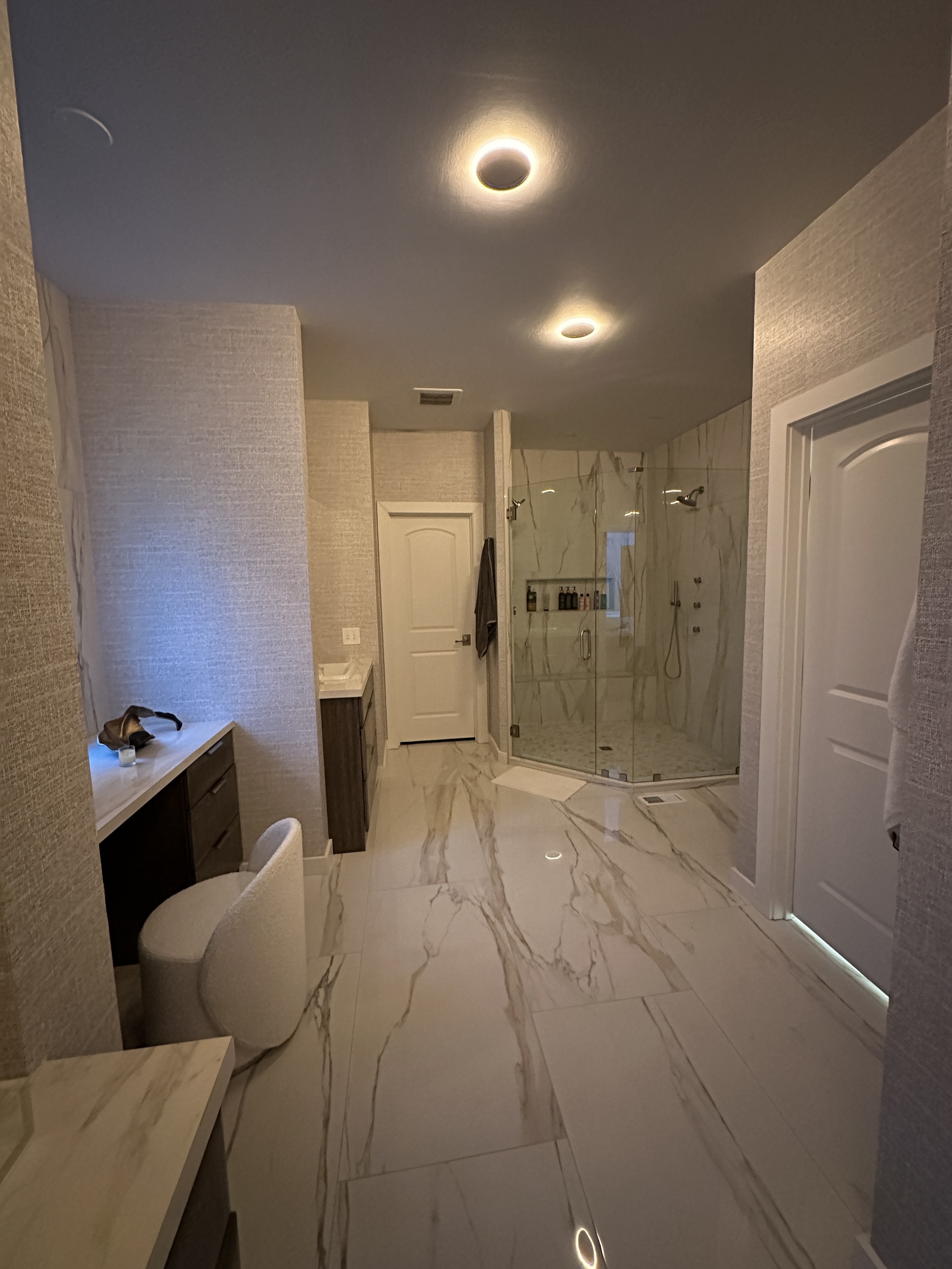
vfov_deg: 102.1
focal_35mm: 14
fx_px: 513
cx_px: 476
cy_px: 634
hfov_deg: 85.7
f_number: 2.2
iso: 1600
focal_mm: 2.22
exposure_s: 1/38
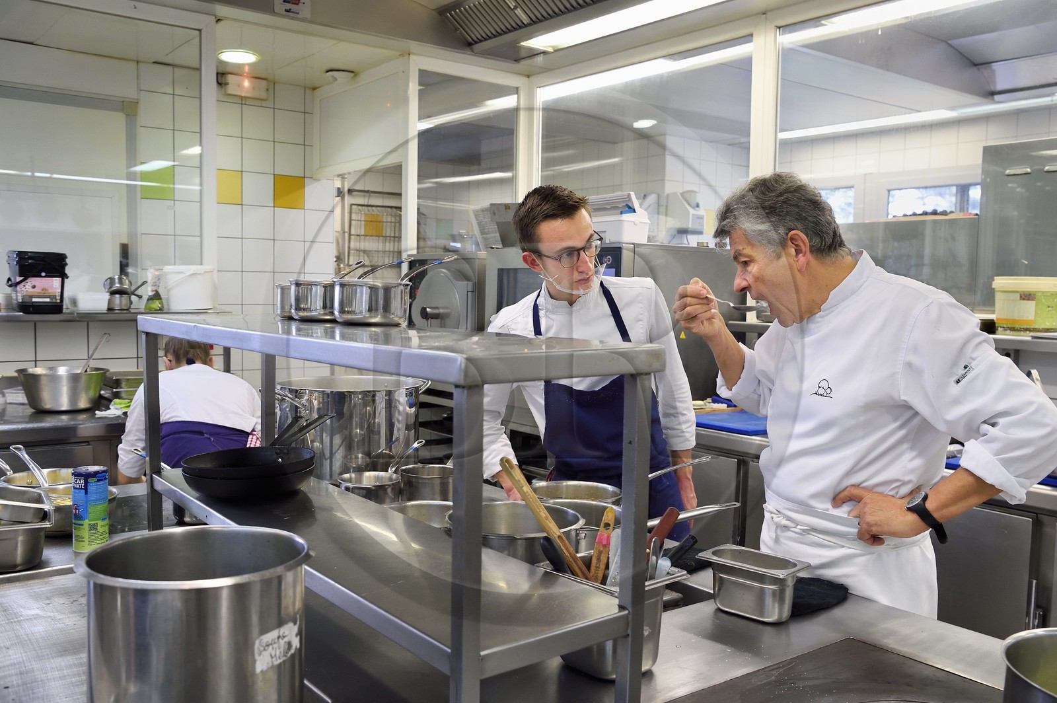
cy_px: 352
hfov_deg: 55.8
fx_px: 997
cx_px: 528
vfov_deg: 38.8
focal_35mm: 34
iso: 1600
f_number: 6.3
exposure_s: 1/80
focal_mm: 34
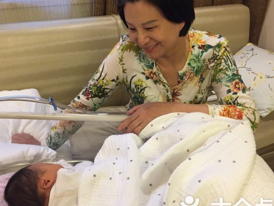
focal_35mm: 38
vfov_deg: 37.7
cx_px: 129
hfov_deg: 48.9
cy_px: 100
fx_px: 301
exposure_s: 1/33
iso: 250
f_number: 2.2
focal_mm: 4.15
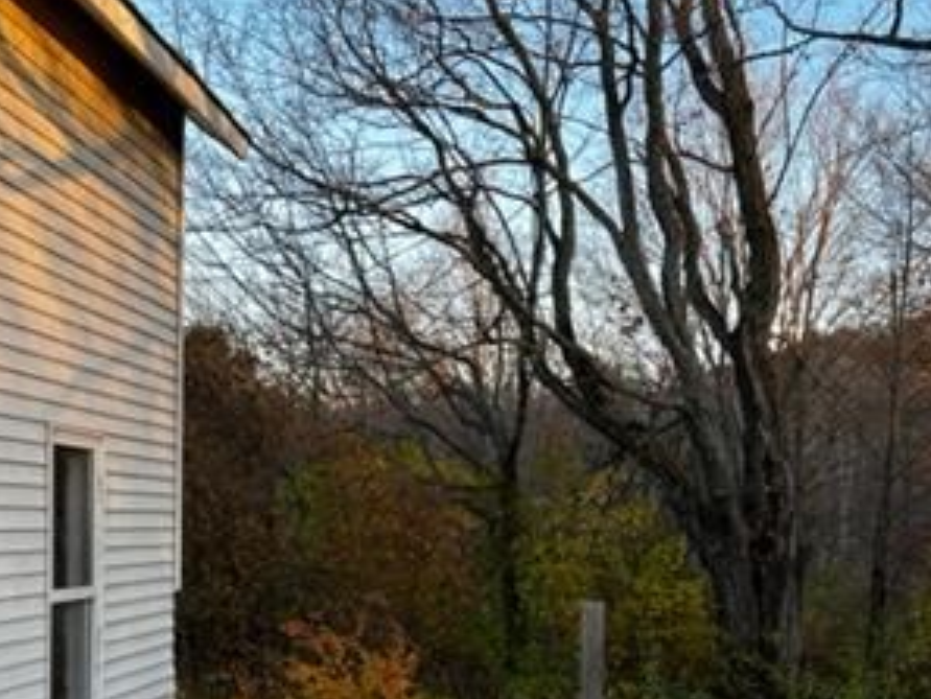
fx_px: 1507
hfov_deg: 33.3
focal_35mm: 56
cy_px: 561
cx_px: 185
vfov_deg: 25.7
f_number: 1.5
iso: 50
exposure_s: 1/431
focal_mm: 5.7
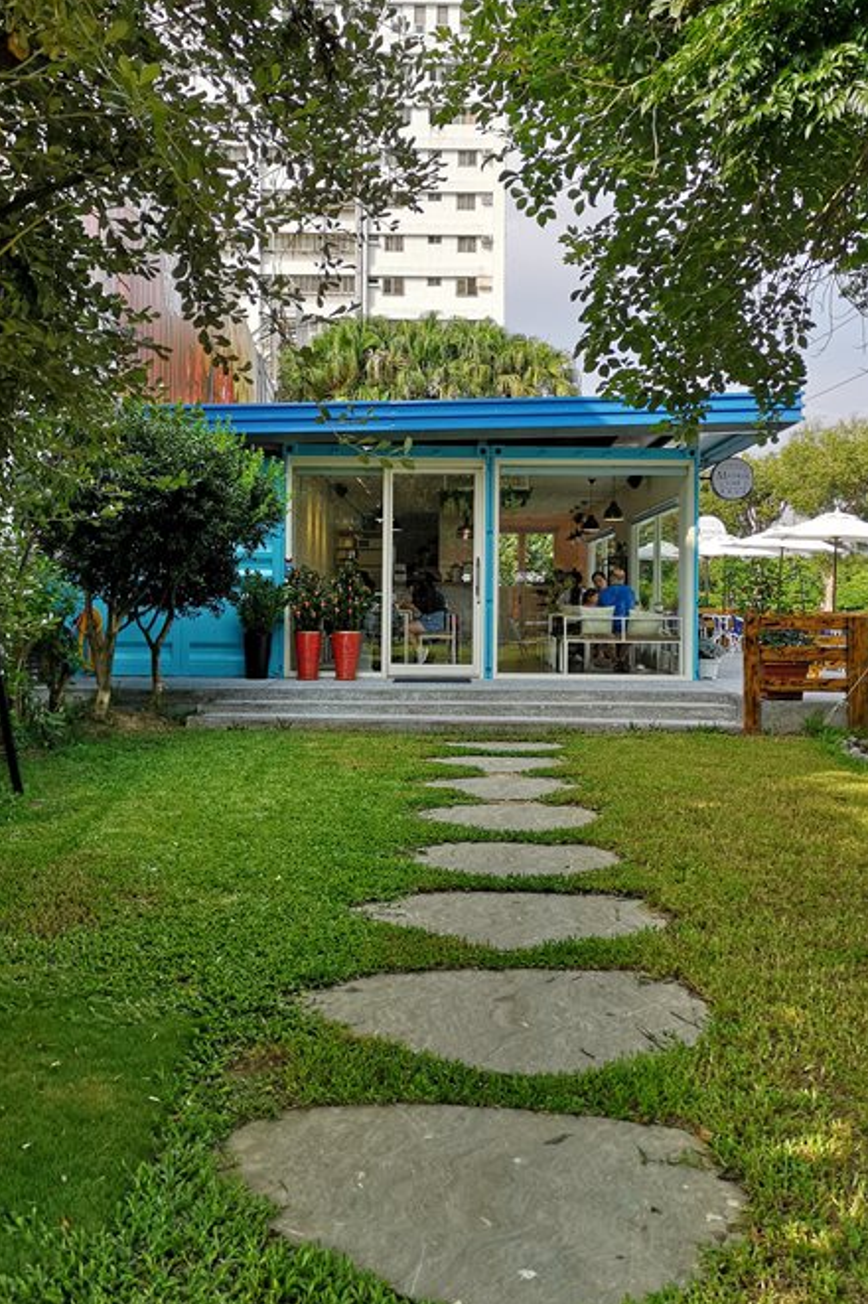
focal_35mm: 34
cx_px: 450
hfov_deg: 38.8
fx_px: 1231
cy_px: 586
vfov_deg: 55.7
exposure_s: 1/857
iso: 50
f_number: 1.8
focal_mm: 3.95
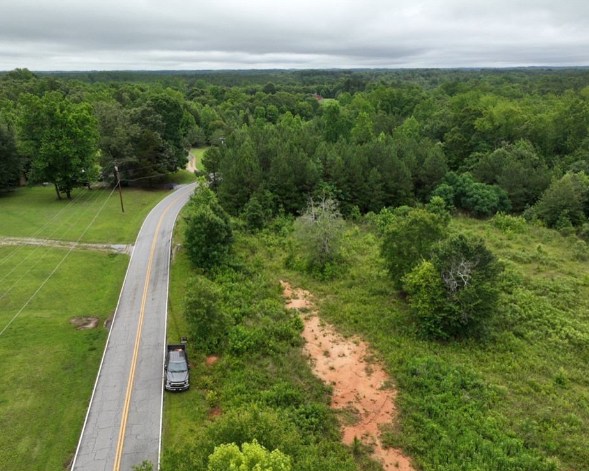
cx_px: 275
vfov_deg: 54.9
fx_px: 453
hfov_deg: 65.9
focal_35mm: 26
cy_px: 242
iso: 120
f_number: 2.8
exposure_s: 1/120
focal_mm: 12.29
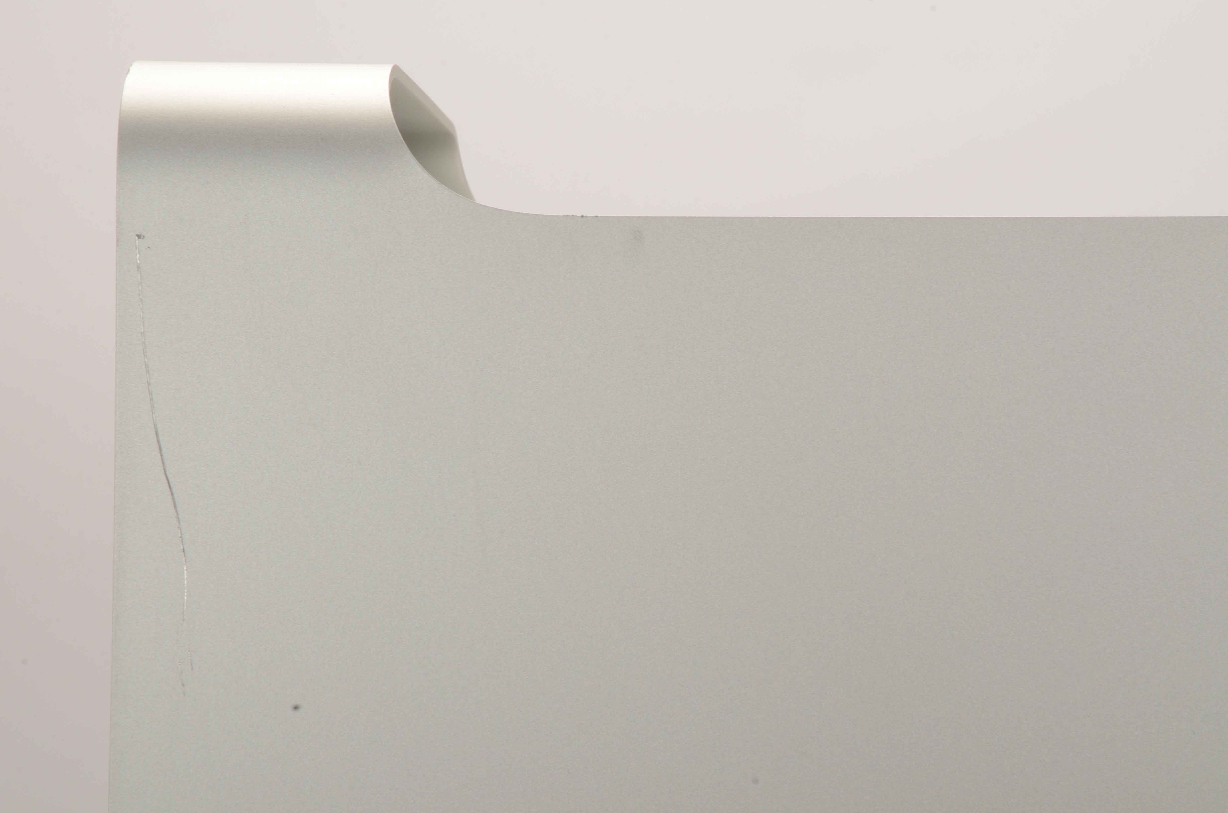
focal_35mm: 128
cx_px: 614
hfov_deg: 16.1
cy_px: 406
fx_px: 4340
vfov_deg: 10.7
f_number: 22
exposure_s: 1/160
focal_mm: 85
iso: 200
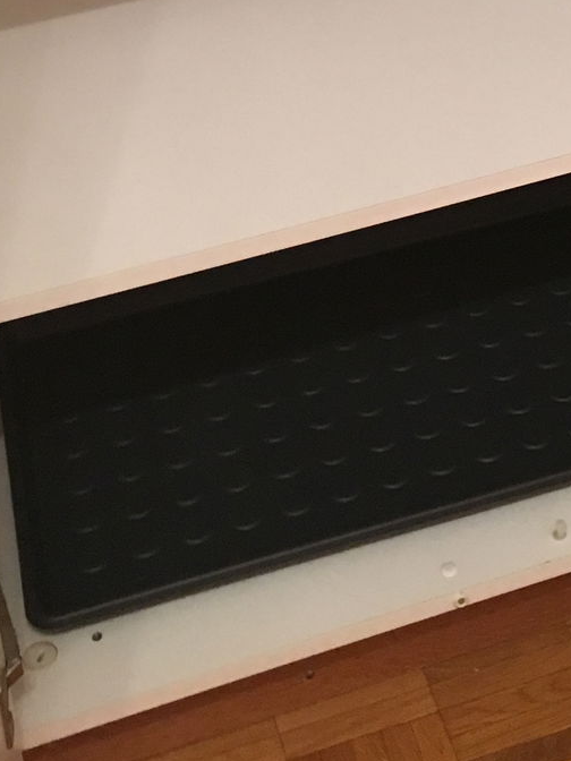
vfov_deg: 18.4
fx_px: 2023
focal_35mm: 92
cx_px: 458
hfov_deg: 16.0
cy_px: -437
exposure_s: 1/10
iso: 100
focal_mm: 4.15
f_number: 2.2
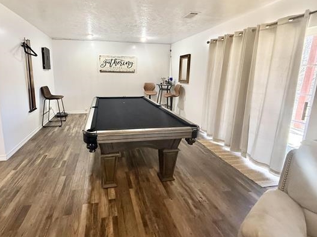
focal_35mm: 17
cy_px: 100
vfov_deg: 74.2
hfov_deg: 90.1
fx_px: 156
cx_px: 129
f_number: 2.2
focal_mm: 2.22
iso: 400
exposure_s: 1/60
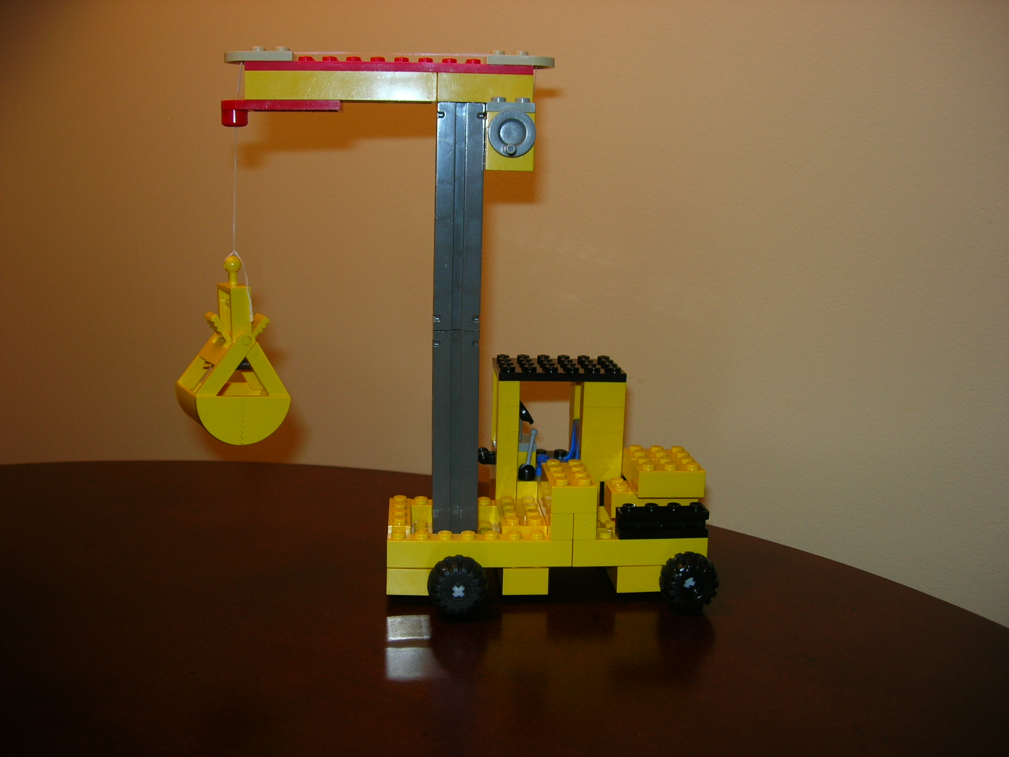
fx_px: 1108
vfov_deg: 37.7
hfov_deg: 49.0
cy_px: 378
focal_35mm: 38
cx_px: 504
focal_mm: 7.8
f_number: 2.8
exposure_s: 1/60.1
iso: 64
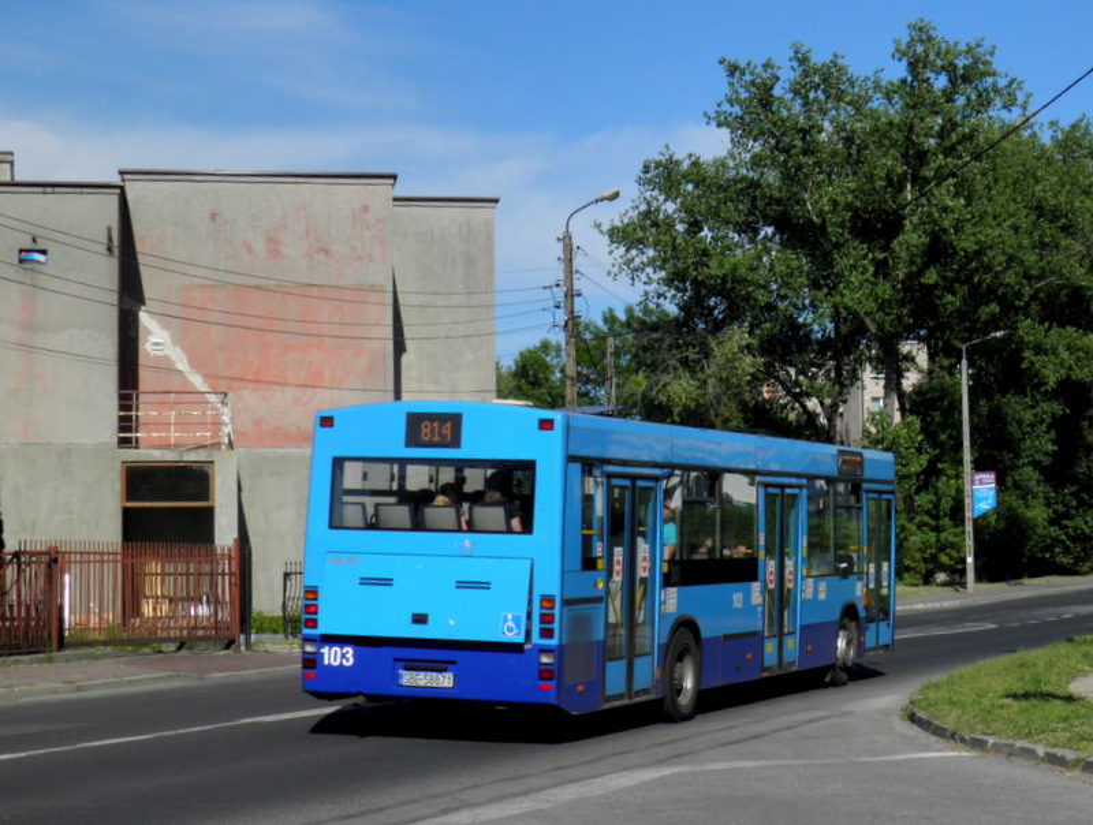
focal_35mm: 55
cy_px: 412
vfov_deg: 26.7
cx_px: 546
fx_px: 1741
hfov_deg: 34.9
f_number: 5.8
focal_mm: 10
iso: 50
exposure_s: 1/400
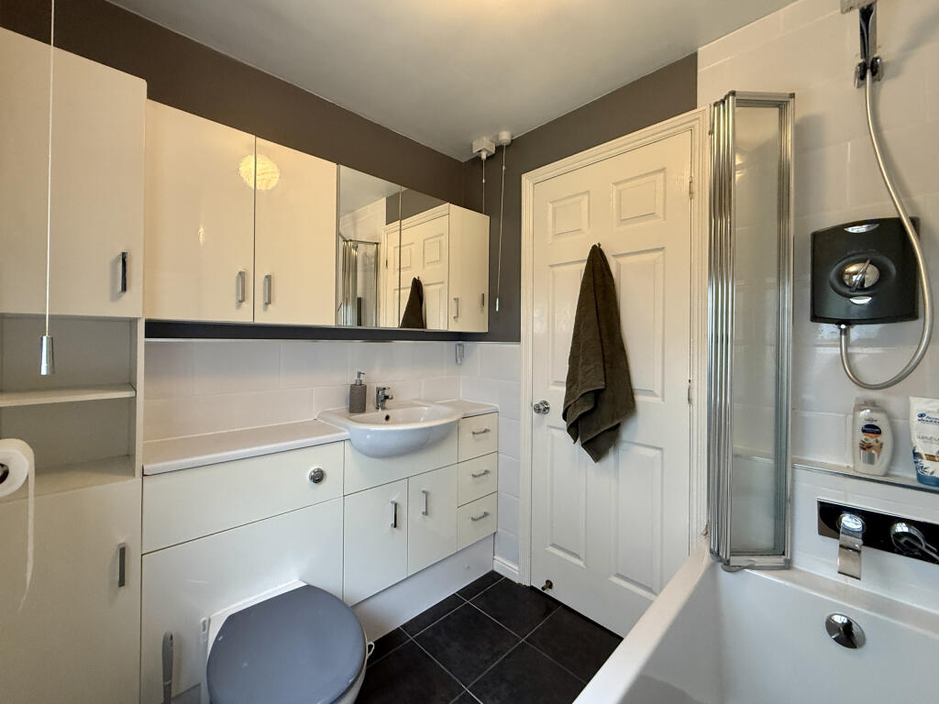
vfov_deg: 85.7
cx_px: 470
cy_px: 352
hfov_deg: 102.1
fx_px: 380
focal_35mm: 14
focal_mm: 2.22
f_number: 2.2
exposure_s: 1/60
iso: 400
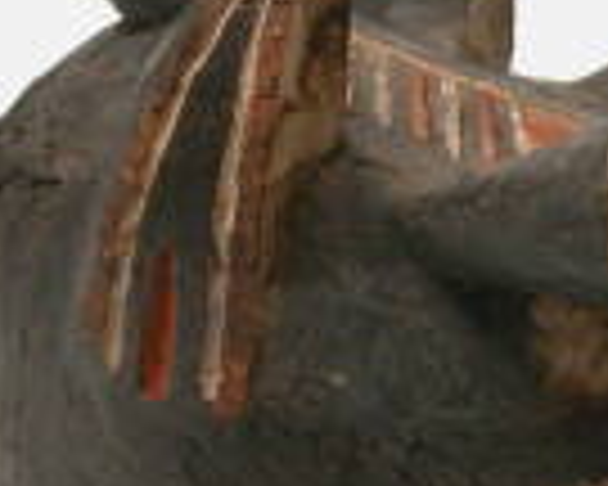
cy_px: 308
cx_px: 437
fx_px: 3851
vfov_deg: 7.2
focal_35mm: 214
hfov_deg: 9.0
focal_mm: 14.9
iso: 100
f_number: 7.6
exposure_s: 1/2.5
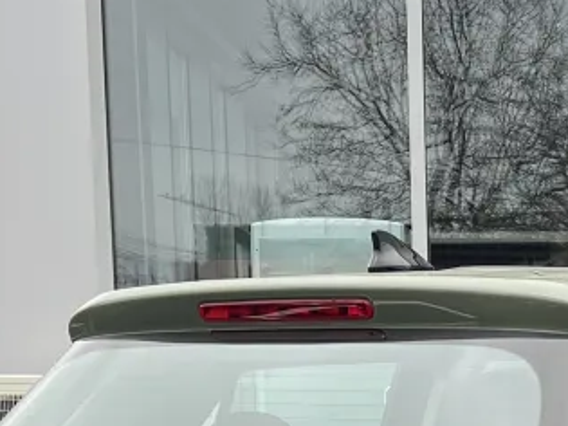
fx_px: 1952
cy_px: 675
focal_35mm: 119
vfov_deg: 11.8
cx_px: 582
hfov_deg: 16.2
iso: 50
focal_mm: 5.7
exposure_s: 1/495
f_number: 1.5
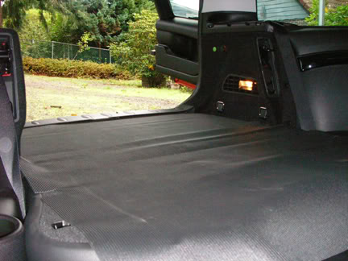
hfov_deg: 49.0
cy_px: 130
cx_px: 174
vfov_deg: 37.7
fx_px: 382
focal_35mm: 38
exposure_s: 1/40
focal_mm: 6.3
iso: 400
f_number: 3.5
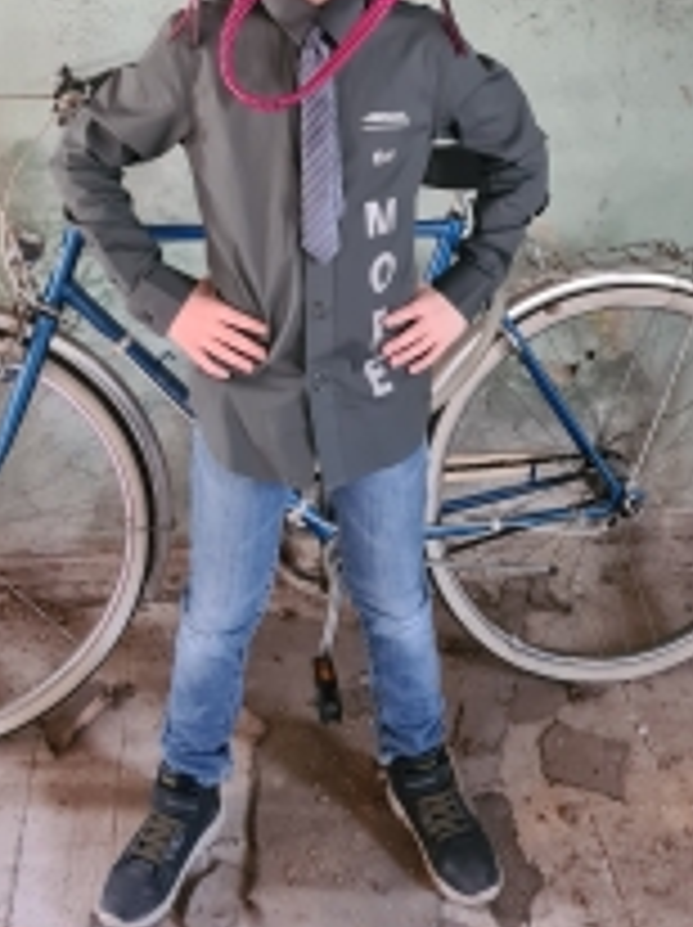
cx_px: 362
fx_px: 1284
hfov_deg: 30.2
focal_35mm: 48
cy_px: 130
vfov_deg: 37.6
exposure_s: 1/50
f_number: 1.8
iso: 800
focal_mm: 5.4
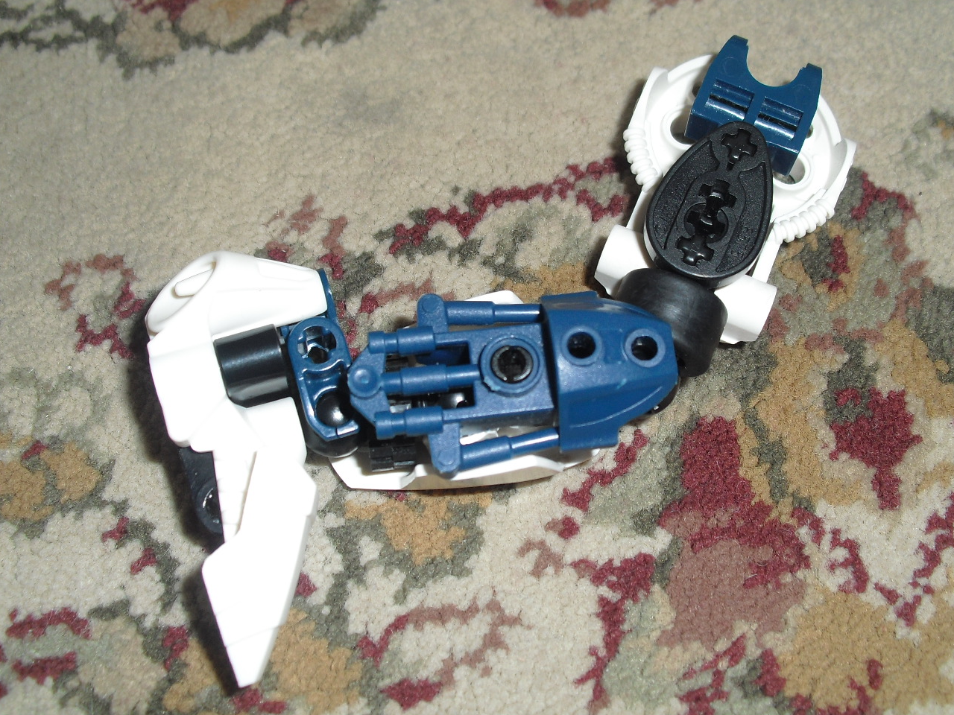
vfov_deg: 32.1
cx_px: 493
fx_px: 1240
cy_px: 311
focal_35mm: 45
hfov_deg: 42.1
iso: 100
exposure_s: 1/60
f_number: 3.1
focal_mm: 6.3
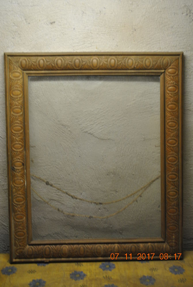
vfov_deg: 41.0
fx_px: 384
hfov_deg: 28.2
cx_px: 96
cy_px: 144
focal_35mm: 48
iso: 400
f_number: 4.8
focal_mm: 32
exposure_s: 1/20
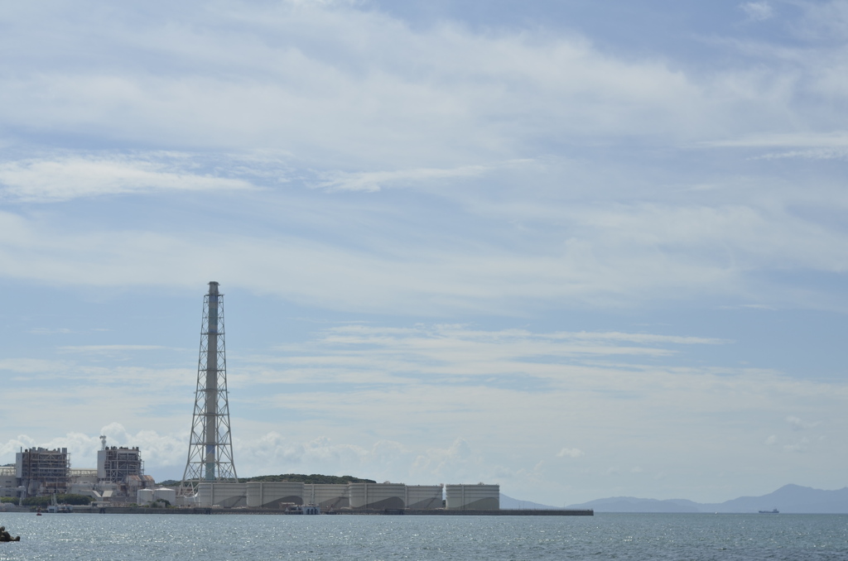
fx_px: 1763
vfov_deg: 18.1
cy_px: 280
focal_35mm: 75
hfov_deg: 27.0
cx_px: 424
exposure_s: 1/2000
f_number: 5.6
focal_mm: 50
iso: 100
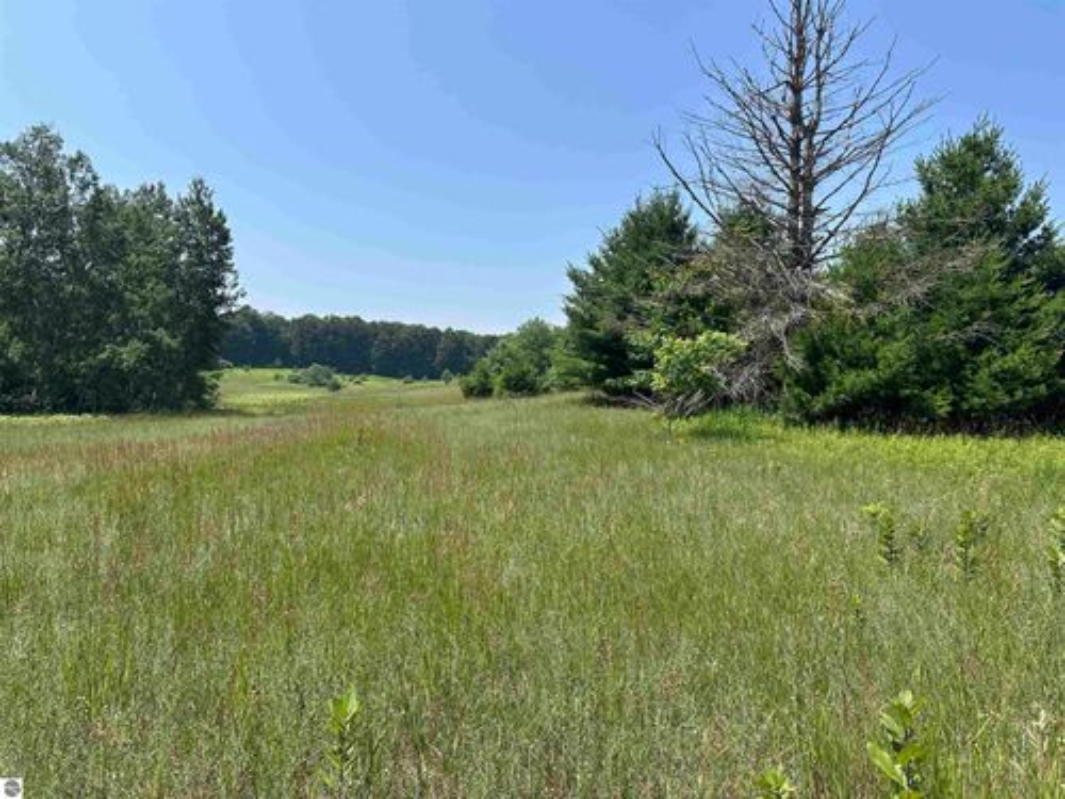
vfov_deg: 56.8
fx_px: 738
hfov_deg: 71.6
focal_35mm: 24
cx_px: 532
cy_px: 400
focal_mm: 6.86
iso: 80
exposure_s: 1/4016
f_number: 1.78
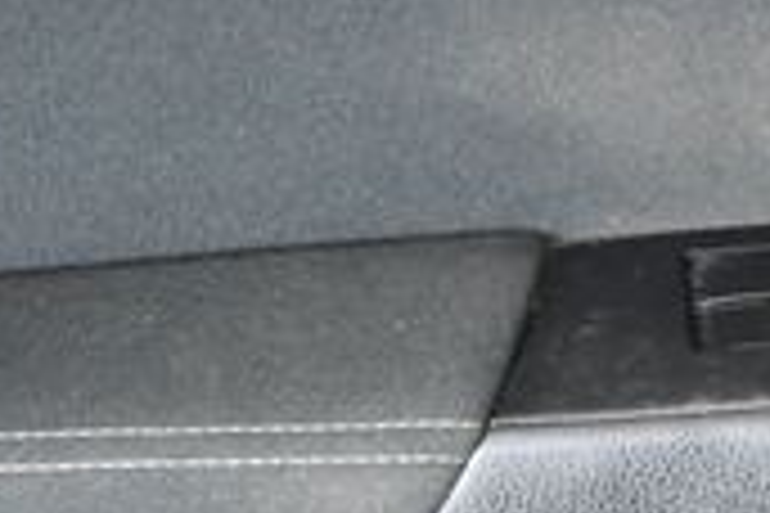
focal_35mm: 270
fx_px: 5775
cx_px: 959
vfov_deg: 5.1
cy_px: 270
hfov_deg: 7.6
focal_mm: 48
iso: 2500
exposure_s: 1/125
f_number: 5.6
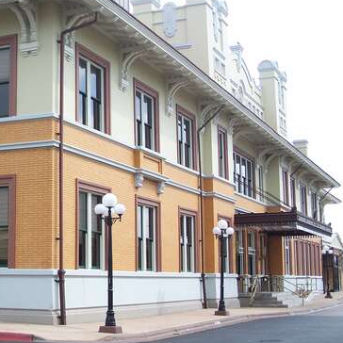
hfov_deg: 24.2
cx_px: 22
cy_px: 141
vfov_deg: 25.0
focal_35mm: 69
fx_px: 774
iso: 64
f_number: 2.8
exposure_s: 1/400
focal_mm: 7.8
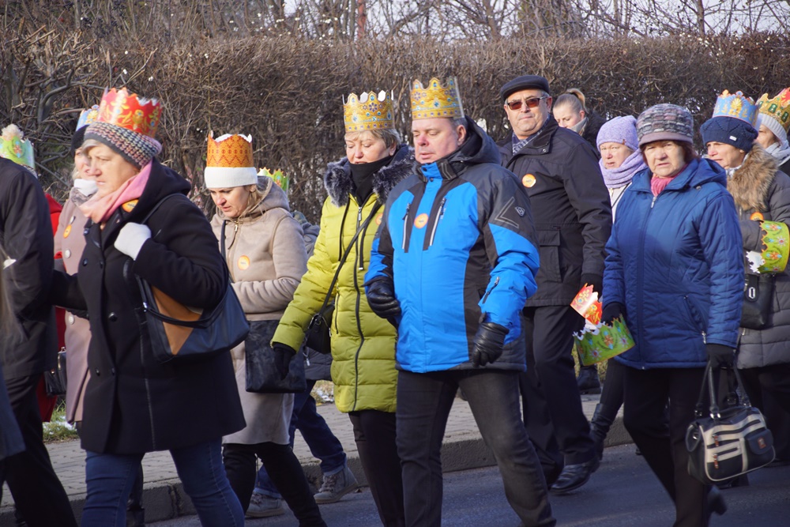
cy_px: 264
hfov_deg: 13.7
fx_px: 3292
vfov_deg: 9.2
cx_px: 395
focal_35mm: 150
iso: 200
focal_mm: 100
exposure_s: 1/160
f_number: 5.6
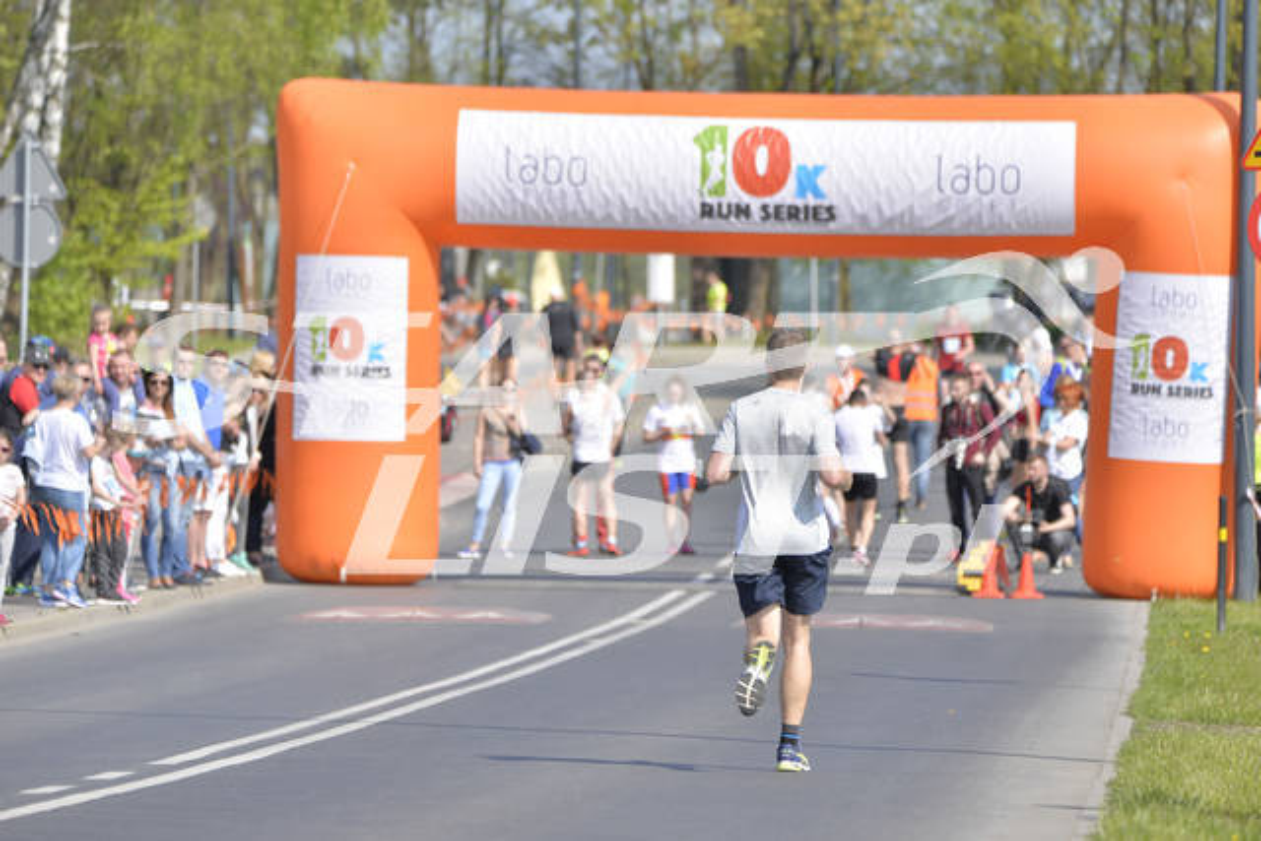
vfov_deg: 4.9
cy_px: 420
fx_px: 9809
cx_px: 630
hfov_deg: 7.4
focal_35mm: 280
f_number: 6.3
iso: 400
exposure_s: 1/2000
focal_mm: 280
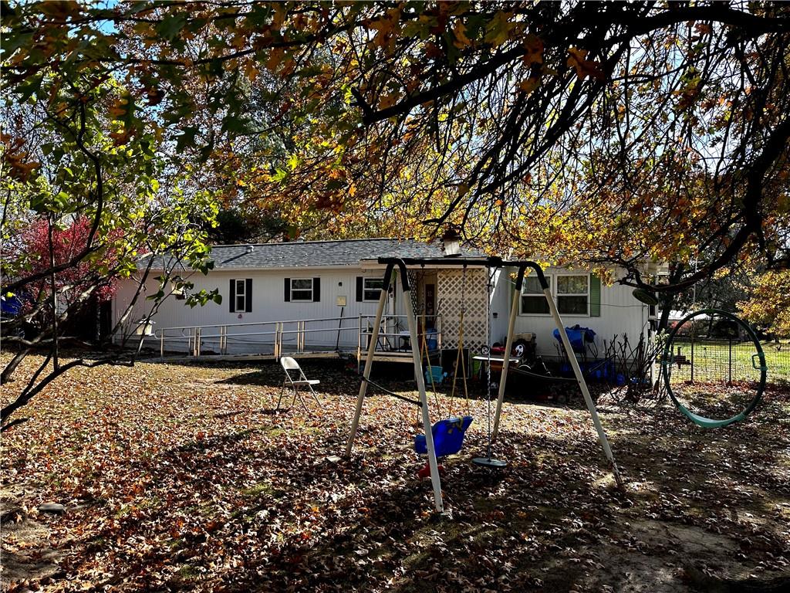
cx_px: 395
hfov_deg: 71.6
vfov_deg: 56.8
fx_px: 548
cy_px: 296
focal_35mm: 24
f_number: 1.78
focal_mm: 6.86
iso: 80
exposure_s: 1/1157
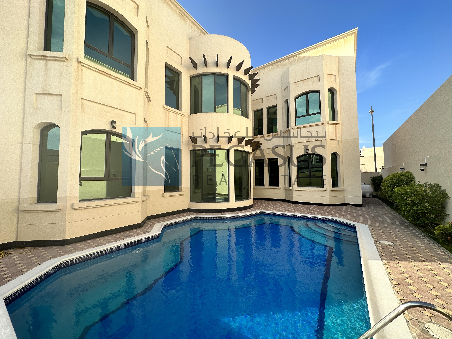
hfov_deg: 102.1
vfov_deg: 85.7
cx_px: 226
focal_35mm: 14
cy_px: 170
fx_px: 183
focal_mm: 2.22
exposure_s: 1/955
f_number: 2.2
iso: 50
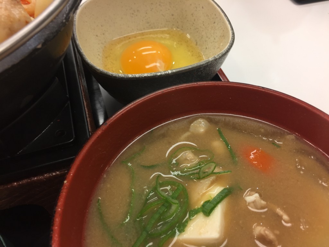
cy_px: 124
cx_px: 164
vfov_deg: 48.2
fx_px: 276
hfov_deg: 61.7
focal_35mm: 29
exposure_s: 1/33
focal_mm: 4.15
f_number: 2.2
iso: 32
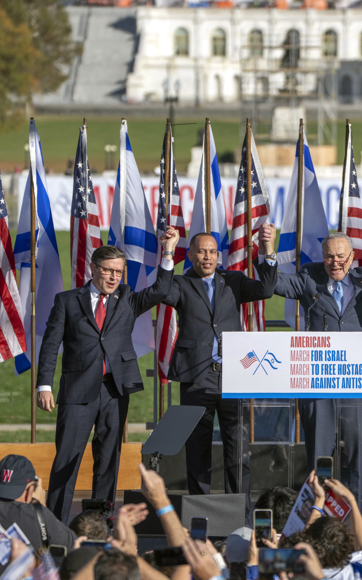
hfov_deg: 3.9
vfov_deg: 6.2
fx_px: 5335
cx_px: 304
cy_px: 290
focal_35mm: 338
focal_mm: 221
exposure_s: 1/1600
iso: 320
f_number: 5.6
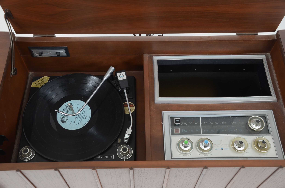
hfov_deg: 46.5
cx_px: 142
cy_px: 94
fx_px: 332
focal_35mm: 42
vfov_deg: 31.8
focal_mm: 28
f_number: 7.1
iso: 200
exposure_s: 1/80
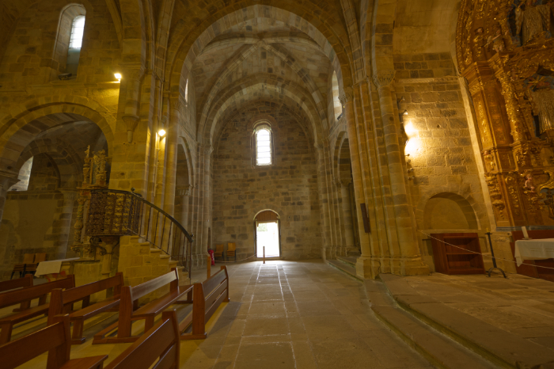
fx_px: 238
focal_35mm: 16
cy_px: 184
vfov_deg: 75.4
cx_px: 277
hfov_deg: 98.6
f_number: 4
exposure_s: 1/20
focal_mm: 15.5
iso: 400
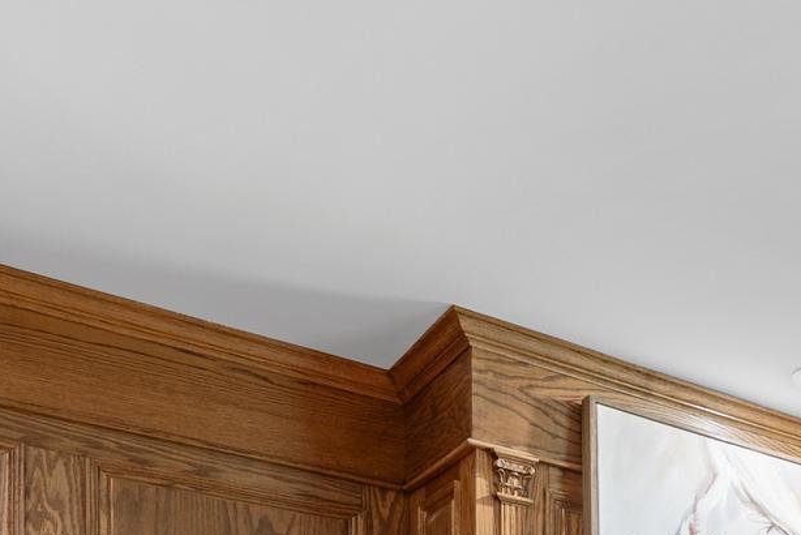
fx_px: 1113
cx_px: 1271
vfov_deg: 21.3
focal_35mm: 50
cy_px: 868
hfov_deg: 25.9
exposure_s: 1/4
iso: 400
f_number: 7.1
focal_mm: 15
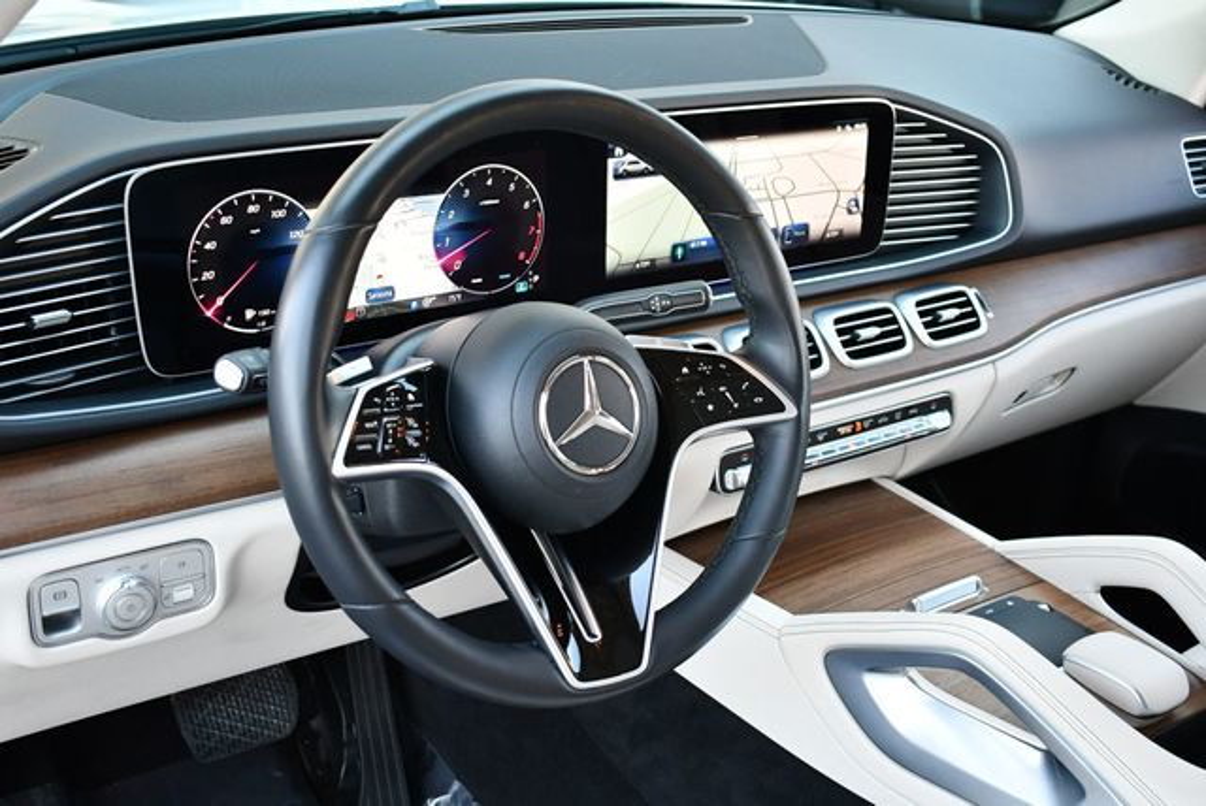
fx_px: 1475
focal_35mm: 44
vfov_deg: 30.6
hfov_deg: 44.5
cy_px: 403
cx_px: 603
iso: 800
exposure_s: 1/160
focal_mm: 22
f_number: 3.8
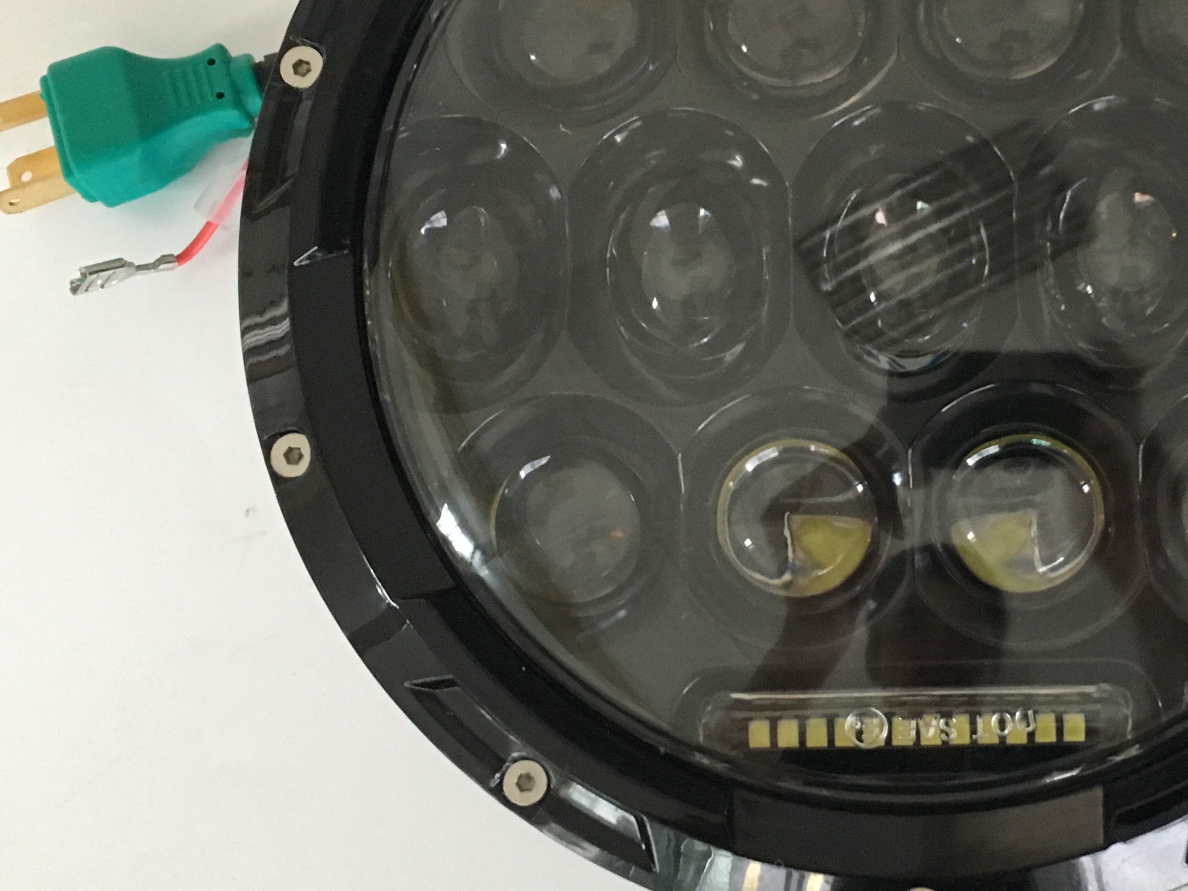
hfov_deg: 35.0
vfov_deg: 26.9
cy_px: 312
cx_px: 847
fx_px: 1853
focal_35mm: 54
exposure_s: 1/17
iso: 200
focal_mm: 4.15
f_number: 2.2
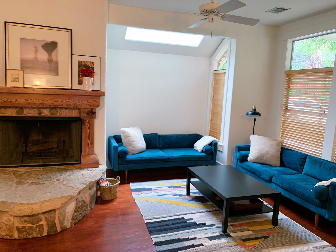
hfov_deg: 67.3
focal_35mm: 26
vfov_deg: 53.1
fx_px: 252
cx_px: 168
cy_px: 126
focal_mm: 4.25
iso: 400
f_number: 1.8
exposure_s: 1/30
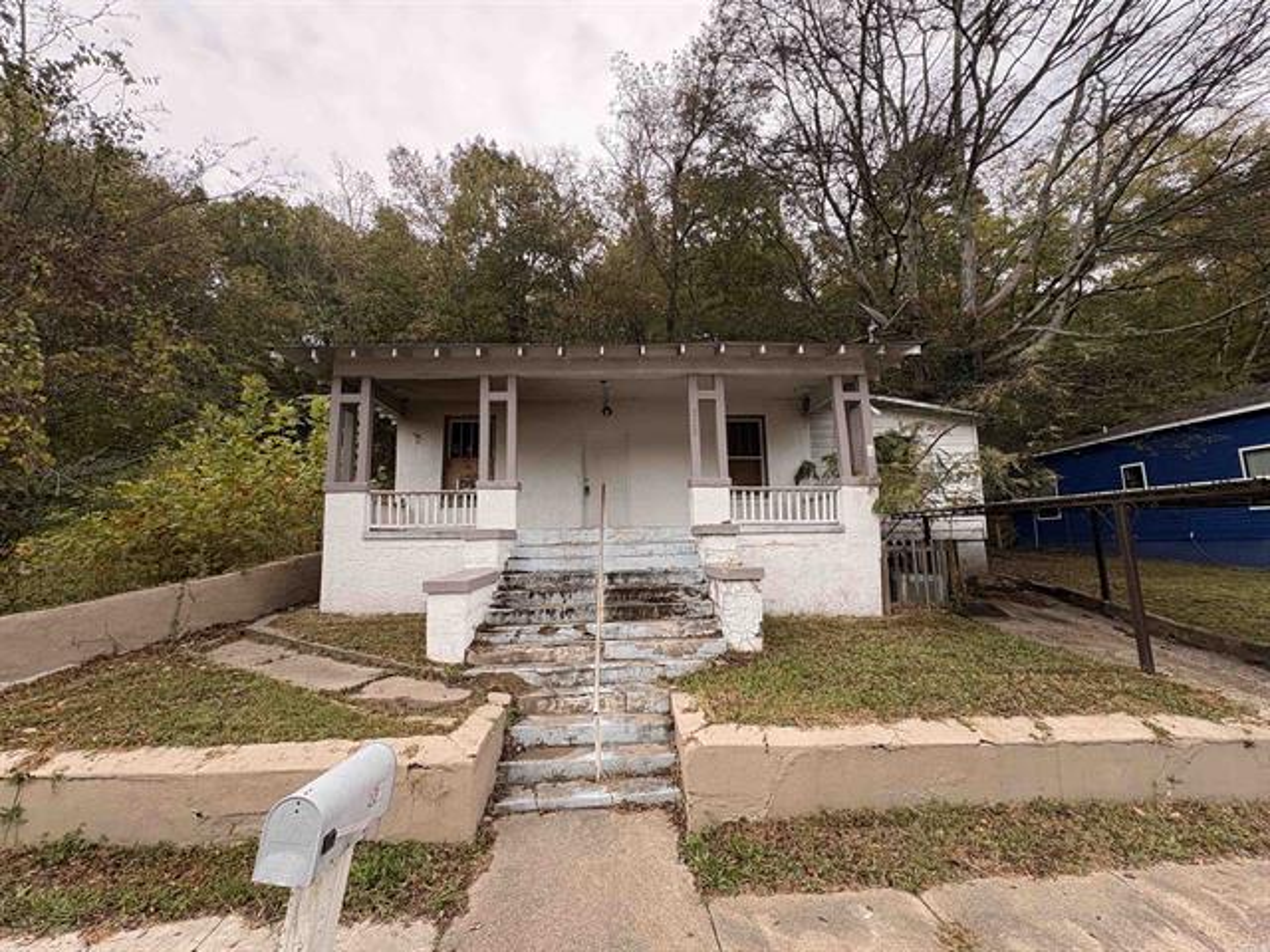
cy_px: 476
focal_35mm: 14
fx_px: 514
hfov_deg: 102.1
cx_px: 635
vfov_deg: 85.7
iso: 100
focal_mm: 2.22
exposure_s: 1/99
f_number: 2.2
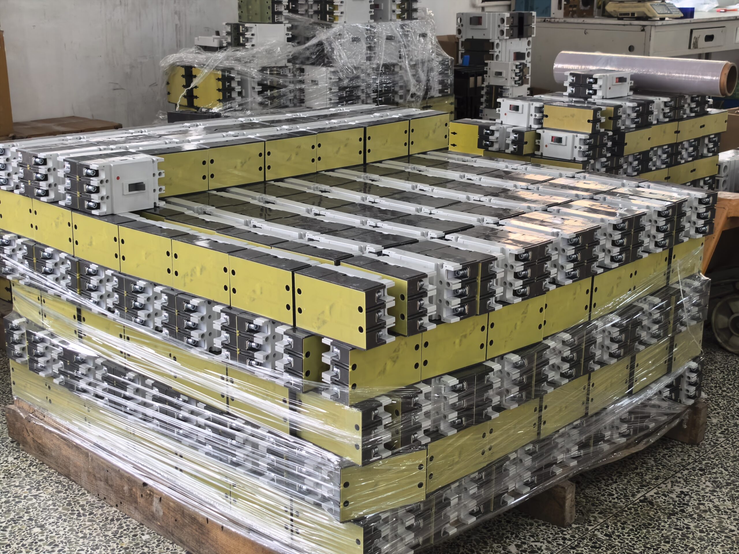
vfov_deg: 30.3
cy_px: 277
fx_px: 1025
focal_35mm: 48
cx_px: 370
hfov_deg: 39.7
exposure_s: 1/100
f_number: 2
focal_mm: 6.98
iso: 64
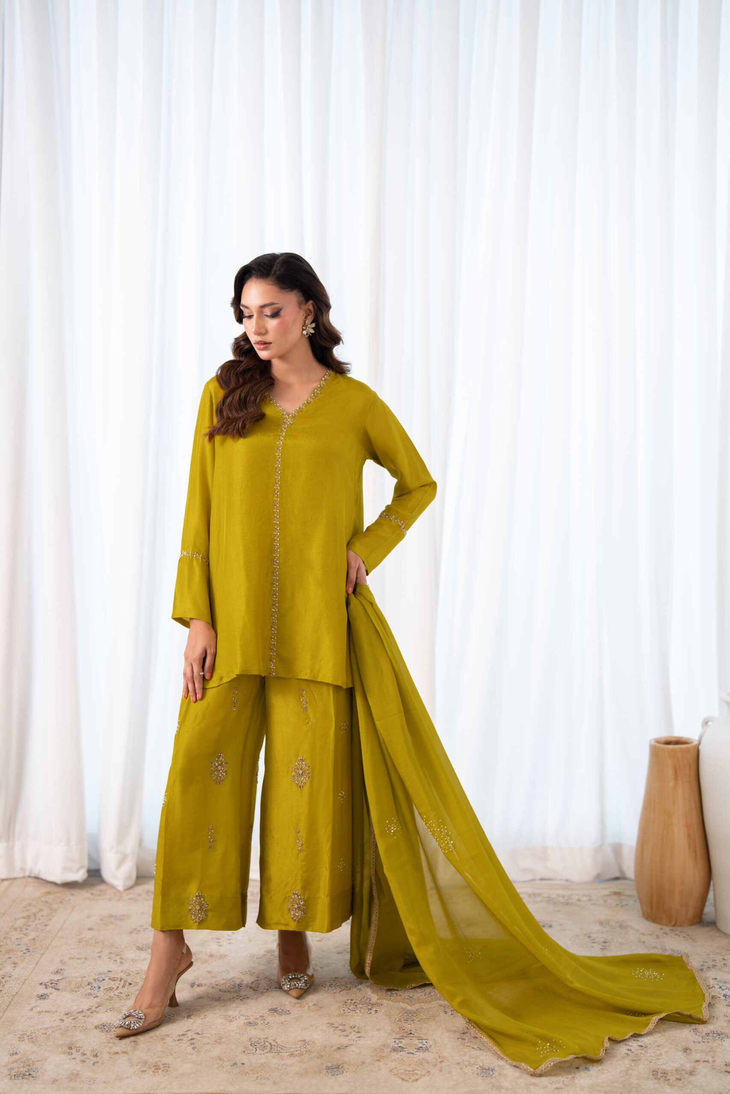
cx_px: 365
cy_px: 547
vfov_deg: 39.6
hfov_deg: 27.0
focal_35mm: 50
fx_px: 1521
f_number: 1.6
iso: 125
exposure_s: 1/160
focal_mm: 50
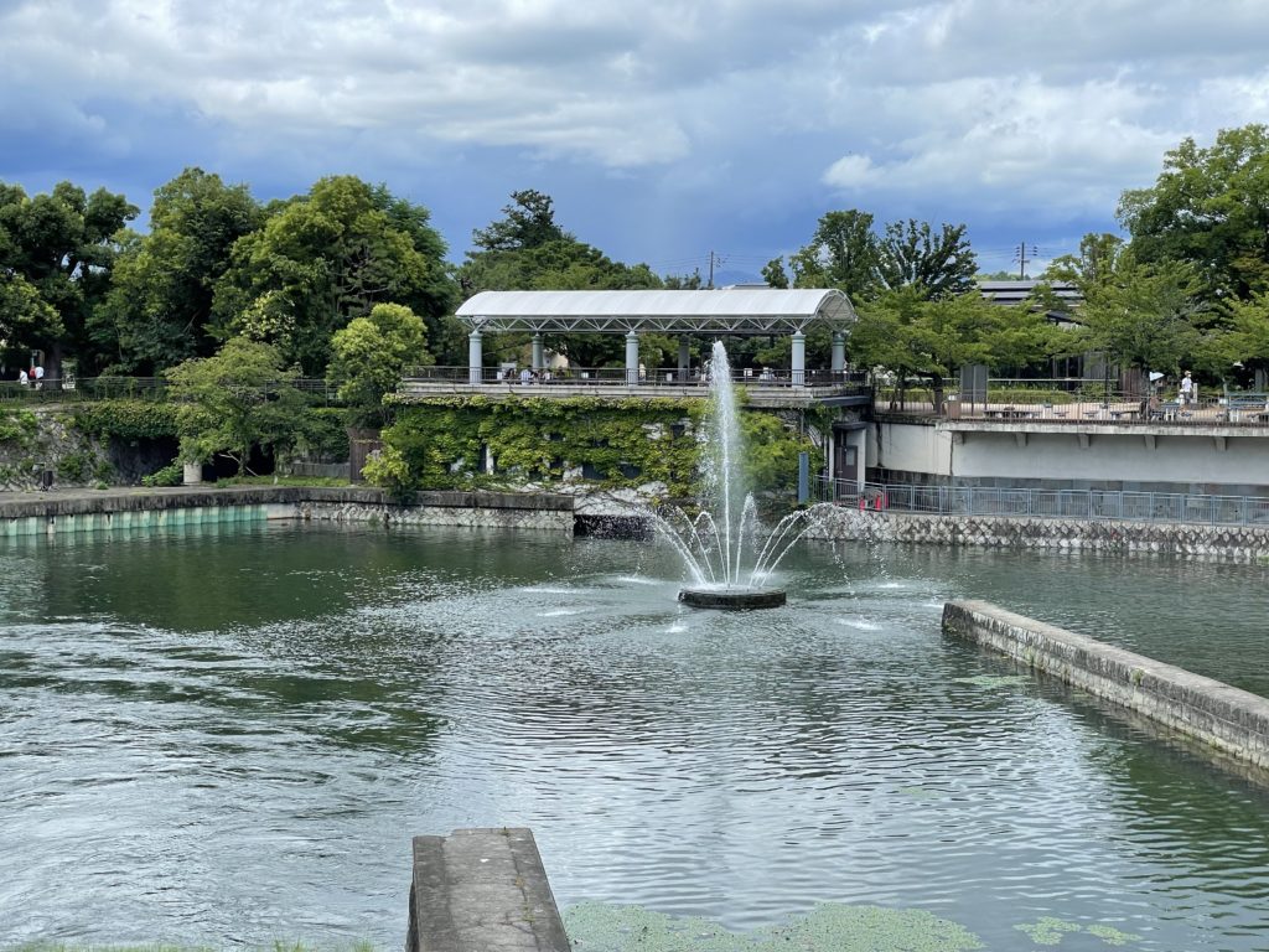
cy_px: 476
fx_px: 1906
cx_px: 634
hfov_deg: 36.8
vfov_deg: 28.0
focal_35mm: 52
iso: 25
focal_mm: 6
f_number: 2
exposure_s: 1/1295
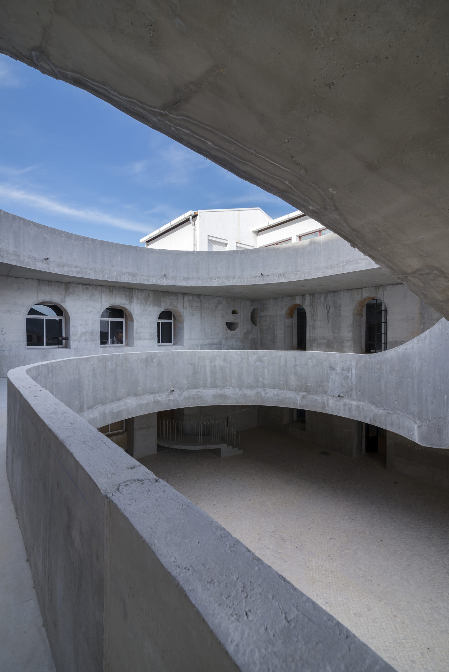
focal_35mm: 16
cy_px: 336
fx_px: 299
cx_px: 224
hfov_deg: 73.8
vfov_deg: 96.7
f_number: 8
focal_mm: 16
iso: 160
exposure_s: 1/125
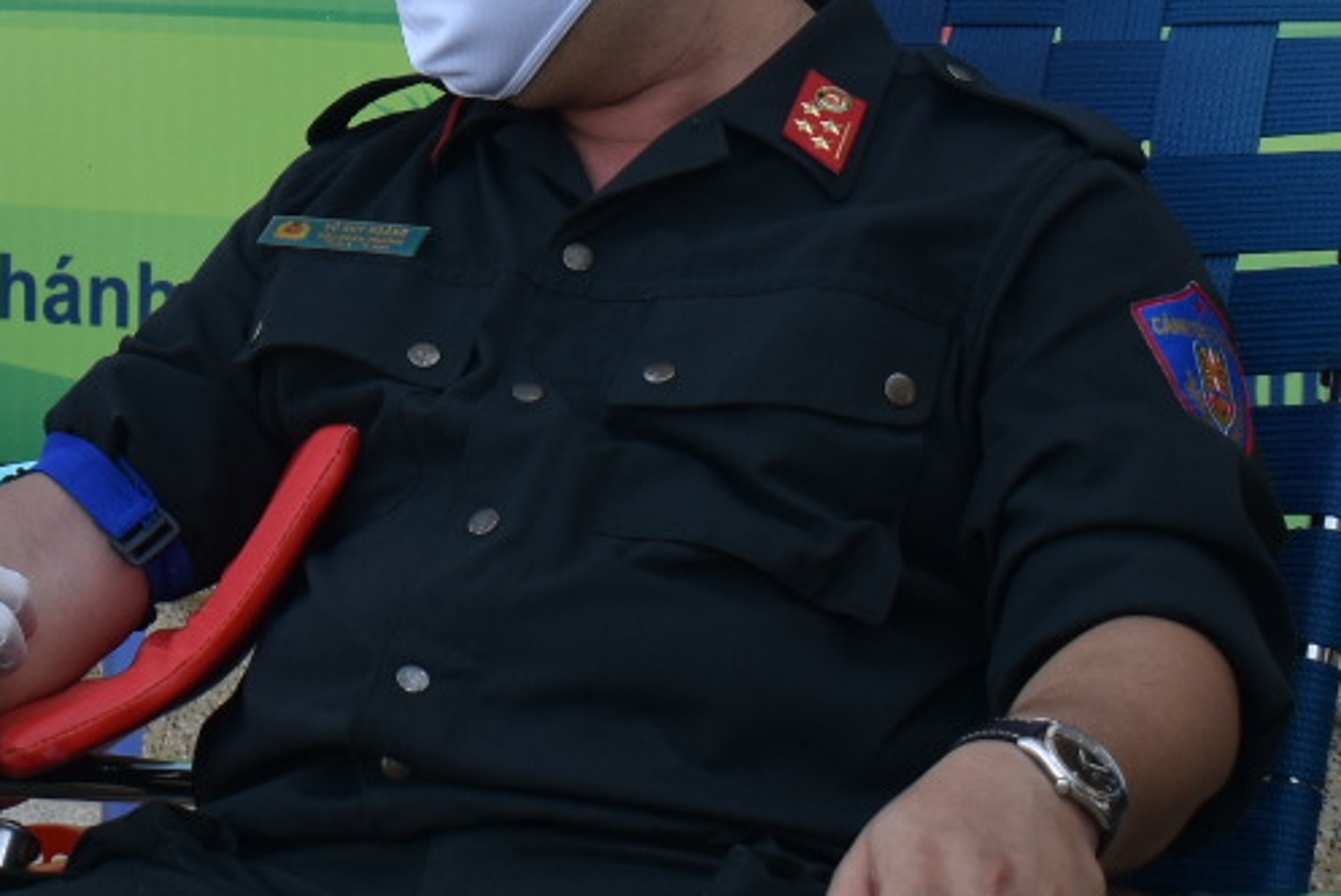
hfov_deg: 15.7
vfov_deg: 10.6
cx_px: -130
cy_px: -178
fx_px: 4733
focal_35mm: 127
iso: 200
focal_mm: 26
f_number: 5.6
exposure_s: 1/250
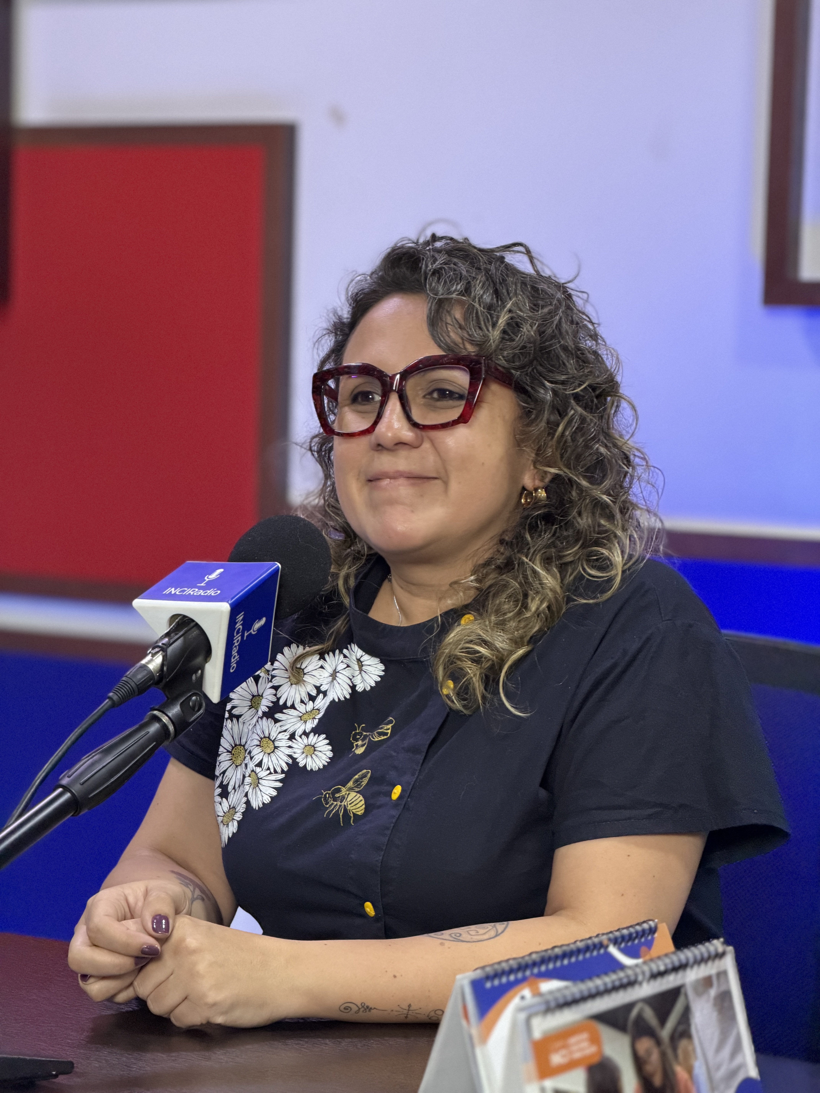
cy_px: 546
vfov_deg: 19.6
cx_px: 410
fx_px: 3158
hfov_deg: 14.8
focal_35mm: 100
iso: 800
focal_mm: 16.89
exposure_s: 1/40
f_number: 2.8
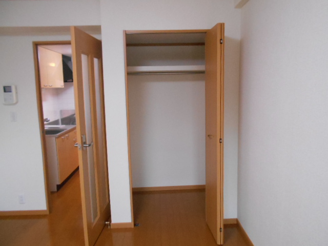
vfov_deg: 53.1
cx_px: 164
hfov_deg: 67.3
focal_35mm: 26
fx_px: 246
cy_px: 123
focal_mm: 4.6
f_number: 3.2
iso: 800
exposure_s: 1/40
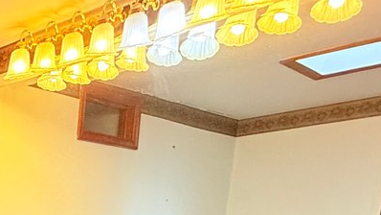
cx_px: -115
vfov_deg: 16.5
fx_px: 586
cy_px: 411
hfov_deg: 29.1
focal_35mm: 58
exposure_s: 1/120
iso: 320
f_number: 2.2
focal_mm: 2.22
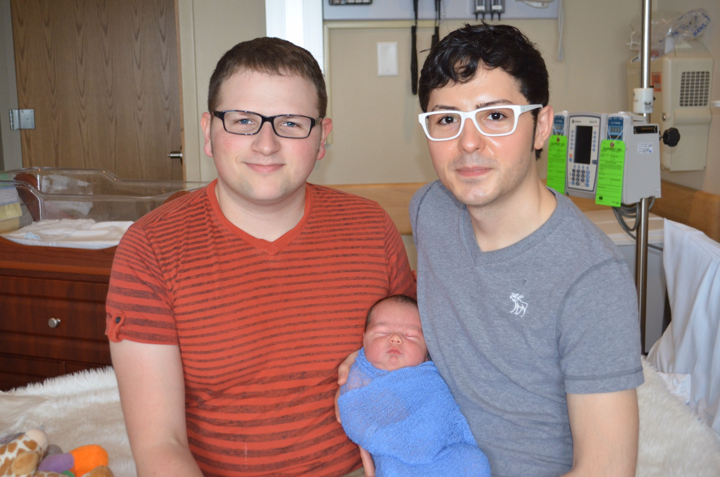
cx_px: 360
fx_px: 898
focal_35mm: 45
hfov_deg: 43.7
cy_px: 238
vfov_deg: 29.7
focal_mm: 30
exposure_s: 1/60
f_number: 4.5
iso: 1400
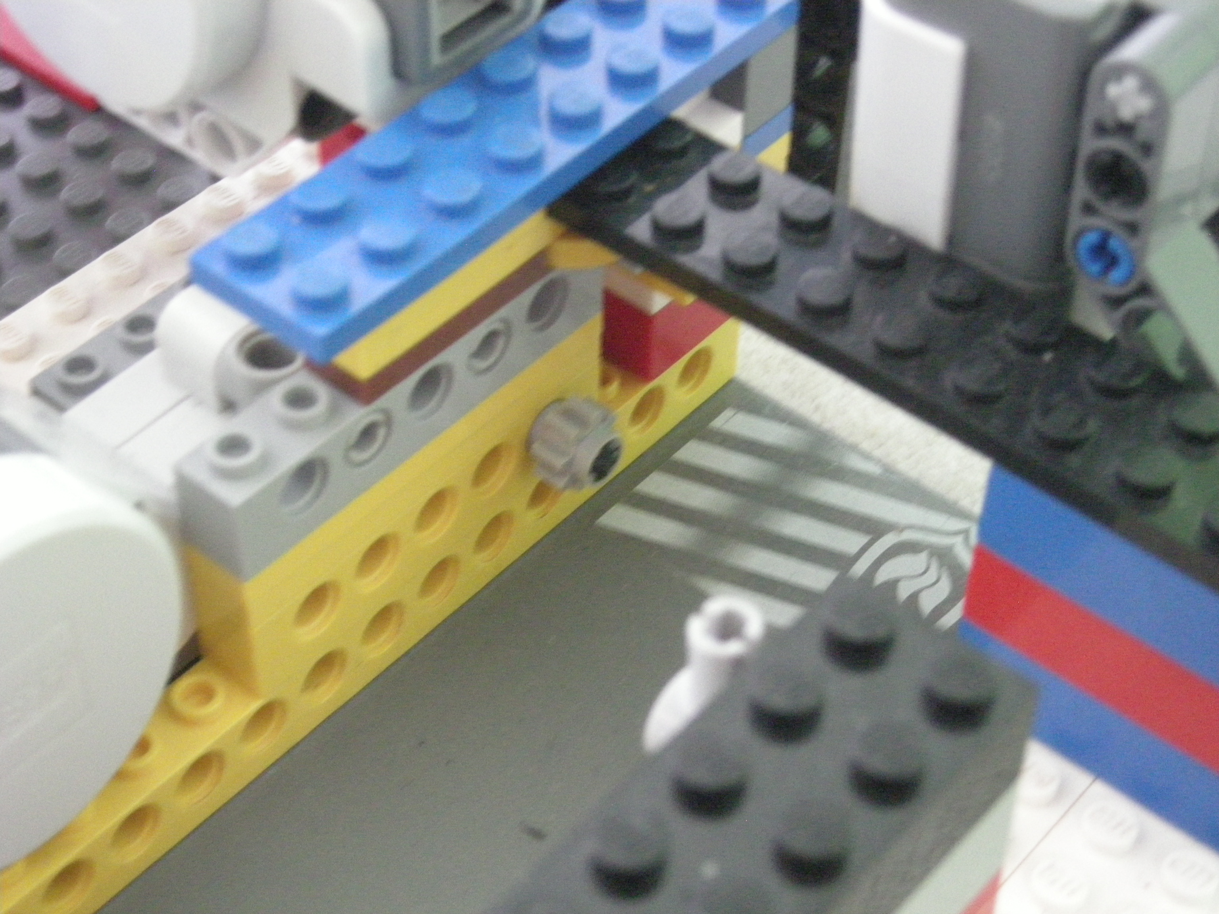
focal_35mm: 76
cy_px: 457
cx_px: 610
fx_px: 2676
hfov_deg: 25.7
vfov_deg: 19.4
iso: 800
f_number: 3.9
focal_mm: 12.3
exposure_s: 1/6.4
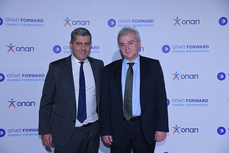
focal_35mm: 58
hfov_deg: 34.5
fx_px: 369
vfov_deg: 23.4
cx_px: 114
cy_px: 76
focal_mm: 58
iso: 2000
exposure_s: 1/250
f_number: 5.6
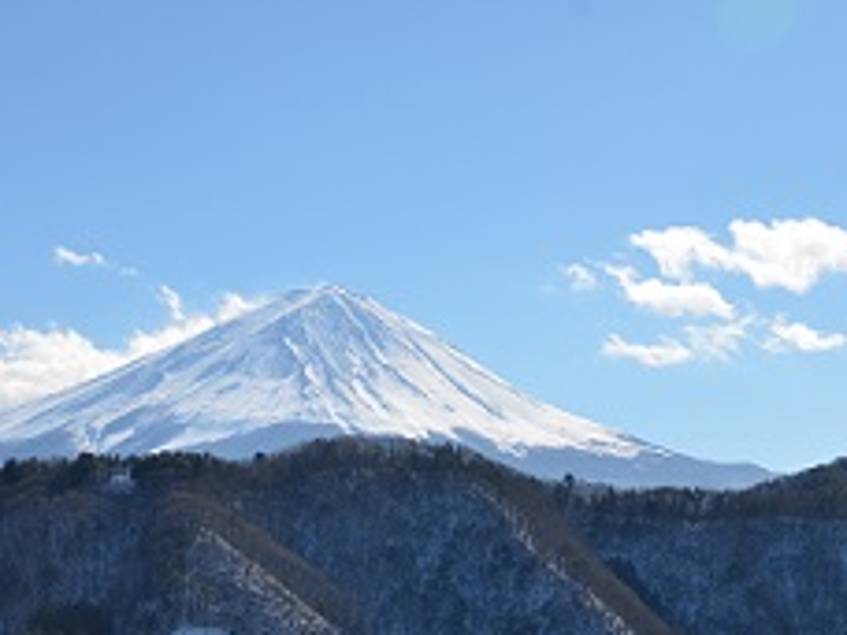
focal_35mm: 85
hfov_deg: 23.0
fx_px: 2080
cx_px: 440
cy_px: 416
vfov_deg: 17.3
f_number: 9
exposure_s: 1/320
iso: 100
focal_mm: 34
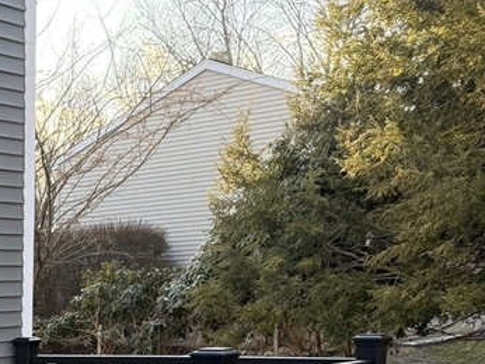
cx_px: -186
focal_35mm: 71
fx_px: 995
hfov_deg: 23.4
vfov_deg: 19.1
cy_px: 480
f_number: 1.78
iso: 100
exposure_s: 1/358
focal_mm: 6.76
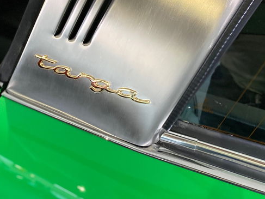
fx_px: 314
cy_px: 86
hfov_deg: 44.2
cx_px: 65
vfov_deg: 35.1
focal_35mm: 41
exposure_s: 1/50
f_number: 1.8
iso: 500
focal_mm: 4.25
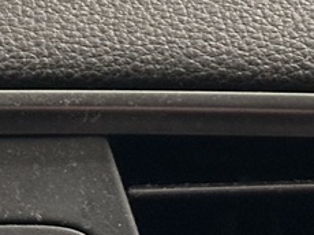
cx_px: 105
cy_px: -332
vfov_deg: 4.8
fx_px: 2728
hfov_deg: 6.6
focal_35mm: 301
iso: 160
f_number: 1.78
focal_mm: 6.86
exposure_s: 1/60
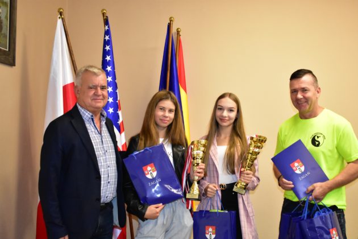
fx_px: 418
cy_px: 120
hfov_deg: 46.4
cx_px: 179
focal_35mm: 42
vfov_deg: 31.9
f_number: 4.2
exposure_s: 1/250
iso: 5000
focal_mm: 28
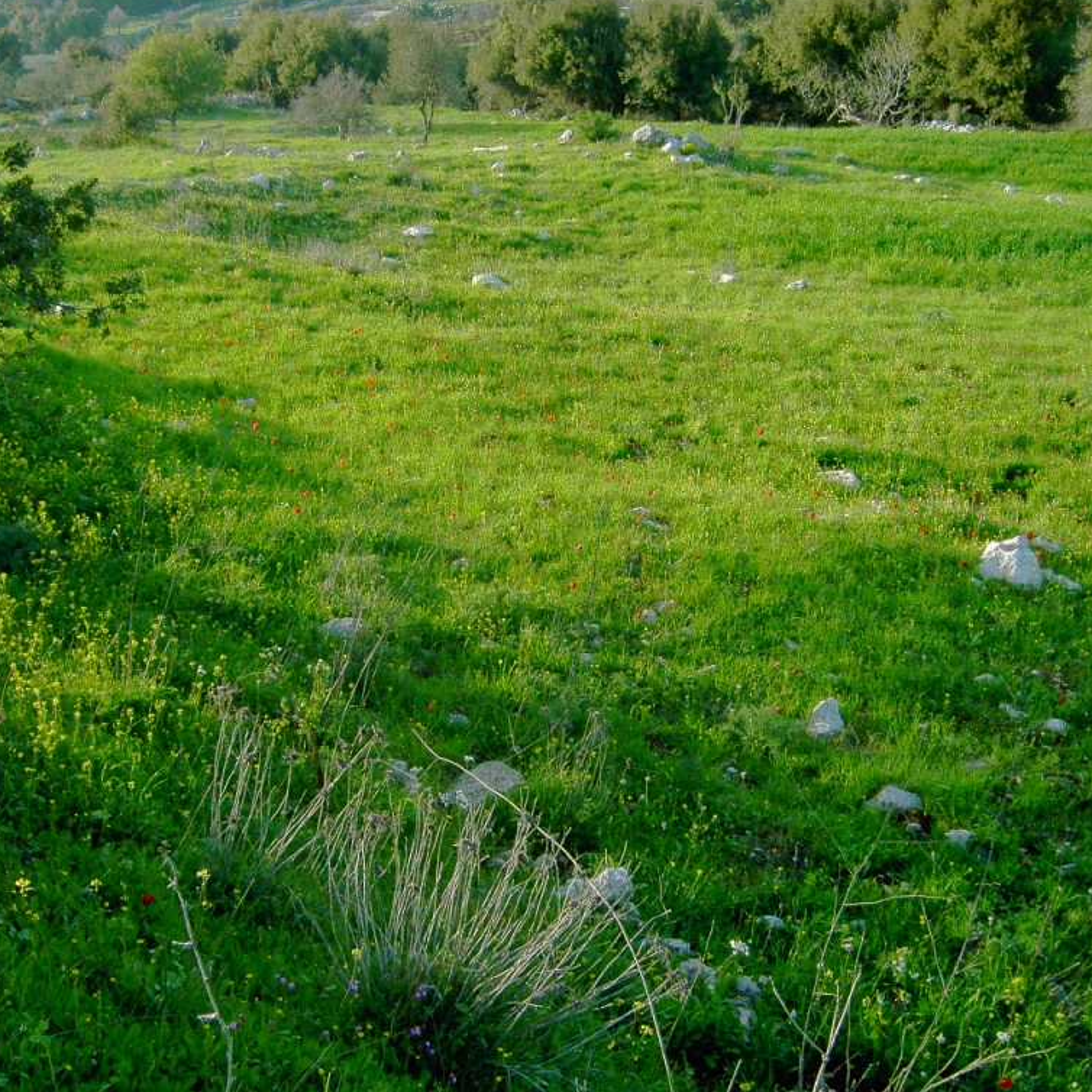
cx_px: 503
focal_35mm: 42
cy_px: 537
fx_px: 1499
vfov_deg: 40.0
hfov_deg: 40.0
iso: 100
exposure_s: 1/160
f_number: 4.5
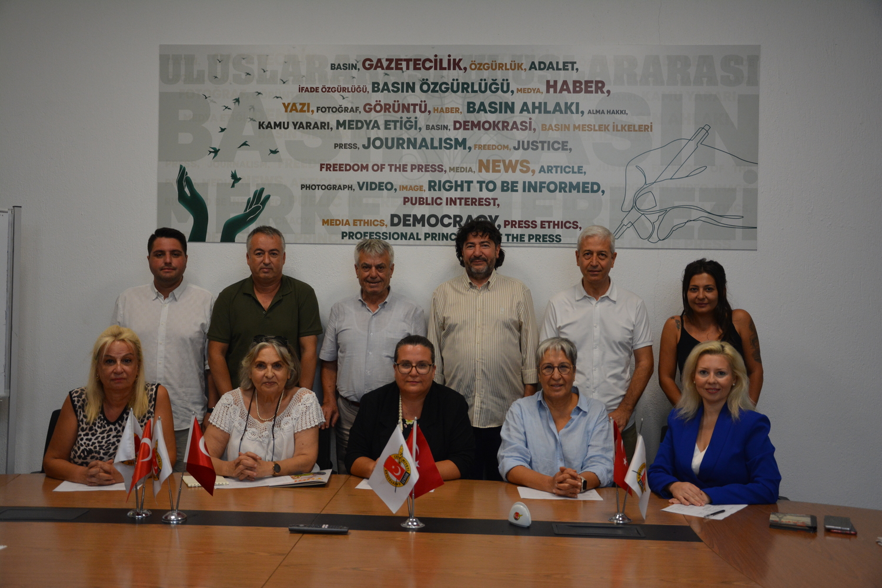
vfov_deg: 35.5
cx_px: 441
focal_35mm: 38
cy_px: 294
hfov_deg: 51.3
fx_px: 919
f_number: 4
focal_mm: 25
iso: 800
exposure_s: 1/60
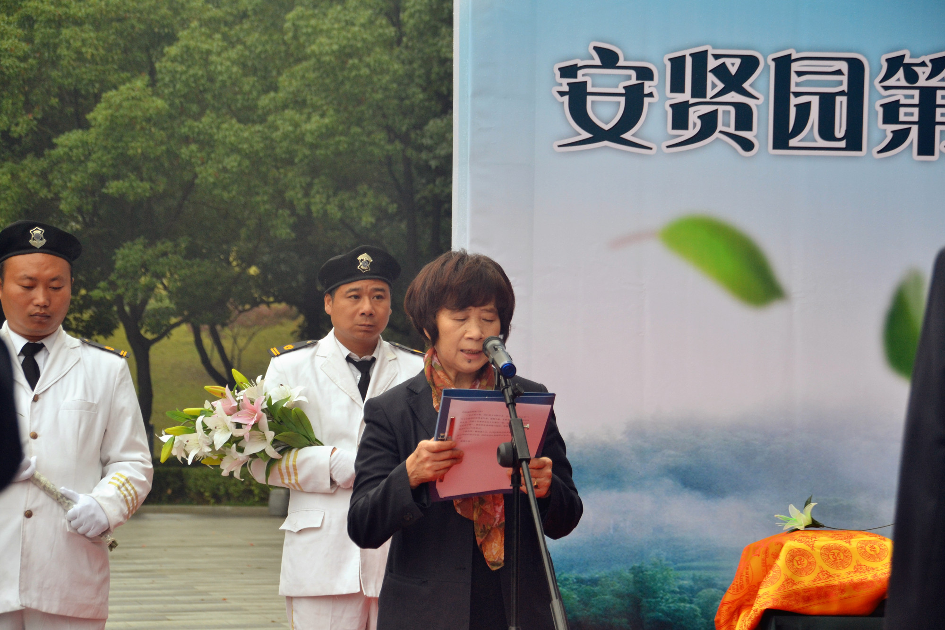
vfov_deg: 10.2
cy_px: 315
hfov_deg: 15.2
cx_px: 472
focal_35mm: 135
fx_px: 3543
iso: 640
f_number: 6.3
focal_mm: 90
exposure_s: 1/160
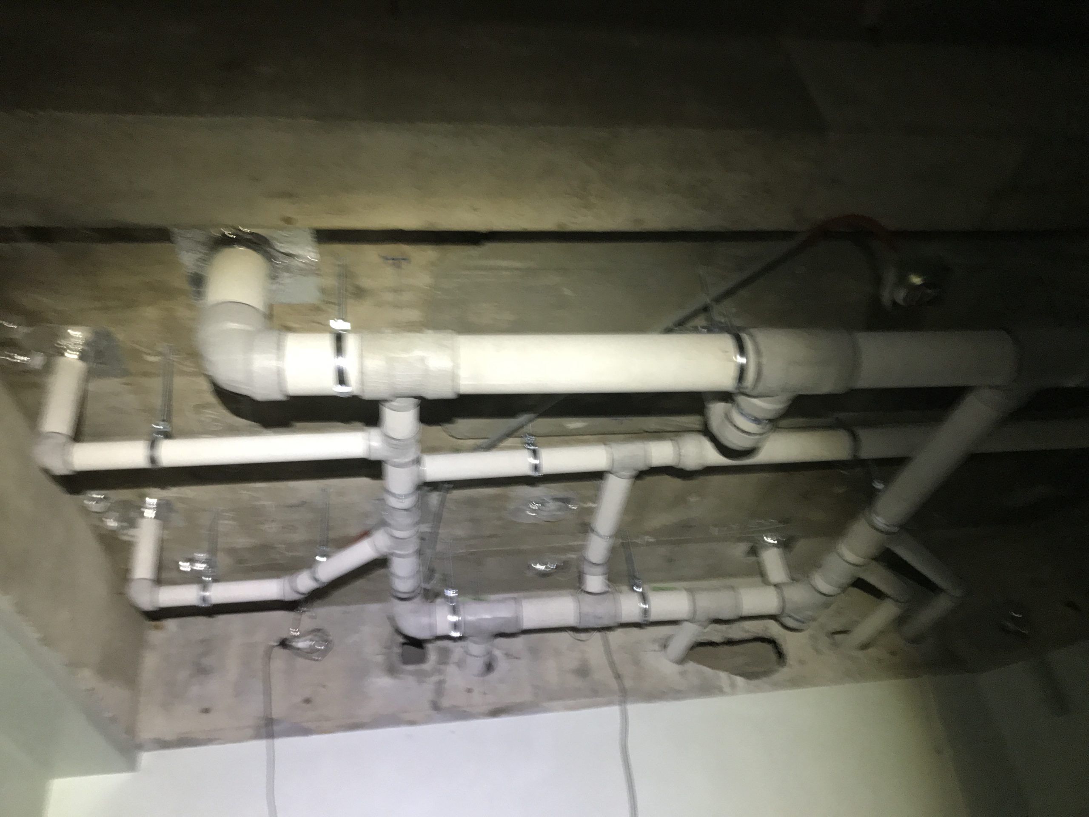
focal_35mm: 28
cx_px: 544
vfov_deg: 49.7
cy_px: 408
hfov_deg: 63.4
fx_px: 881
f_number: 1.8
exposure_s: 1/16
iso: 200
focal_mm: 3.99
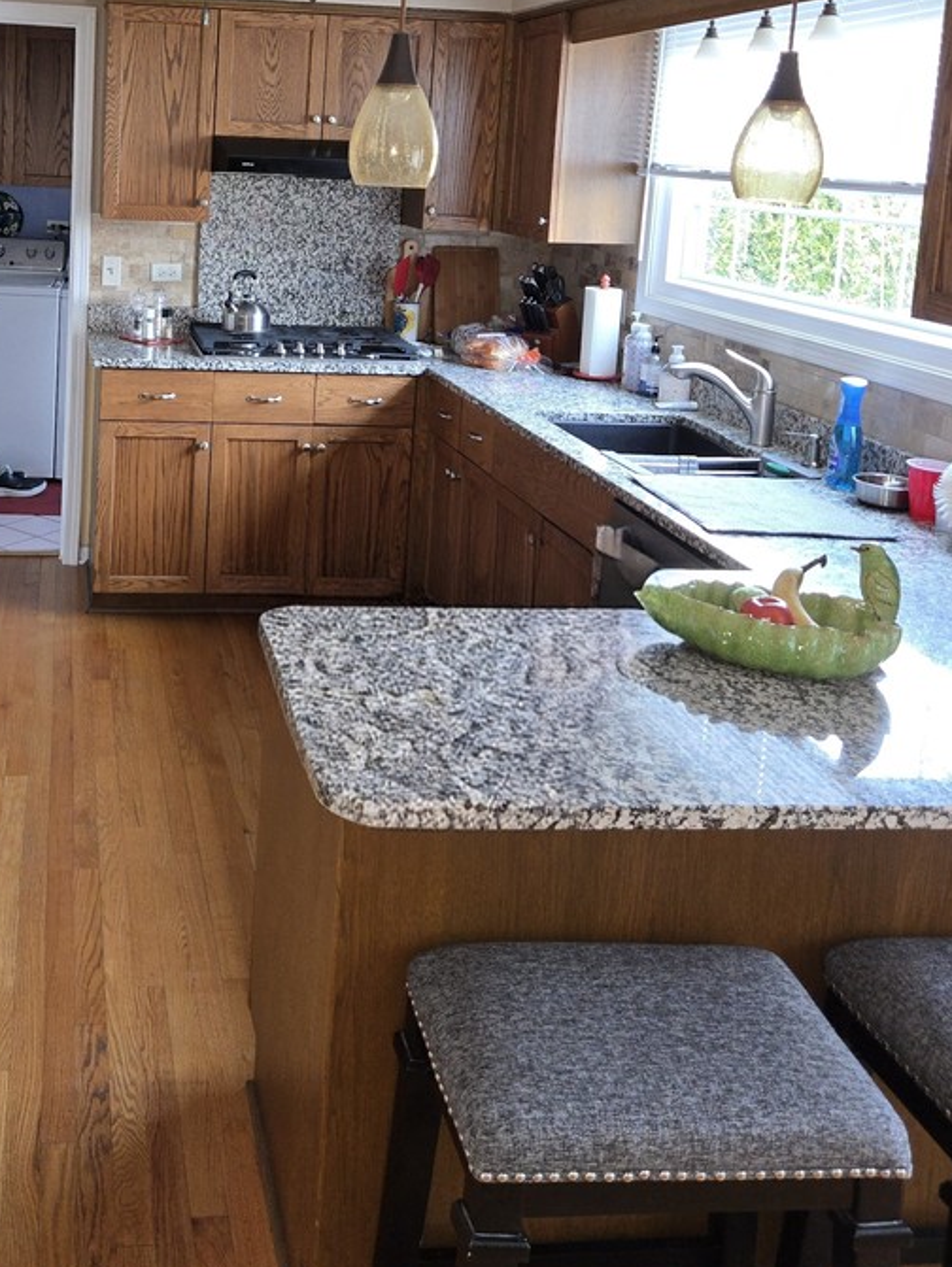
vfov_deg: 48.6
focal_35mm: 37
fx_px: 1355
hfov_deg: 37.3
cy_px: 349
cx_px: 193
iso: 100
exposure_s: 1/24
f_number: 1.8
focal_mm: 5.4
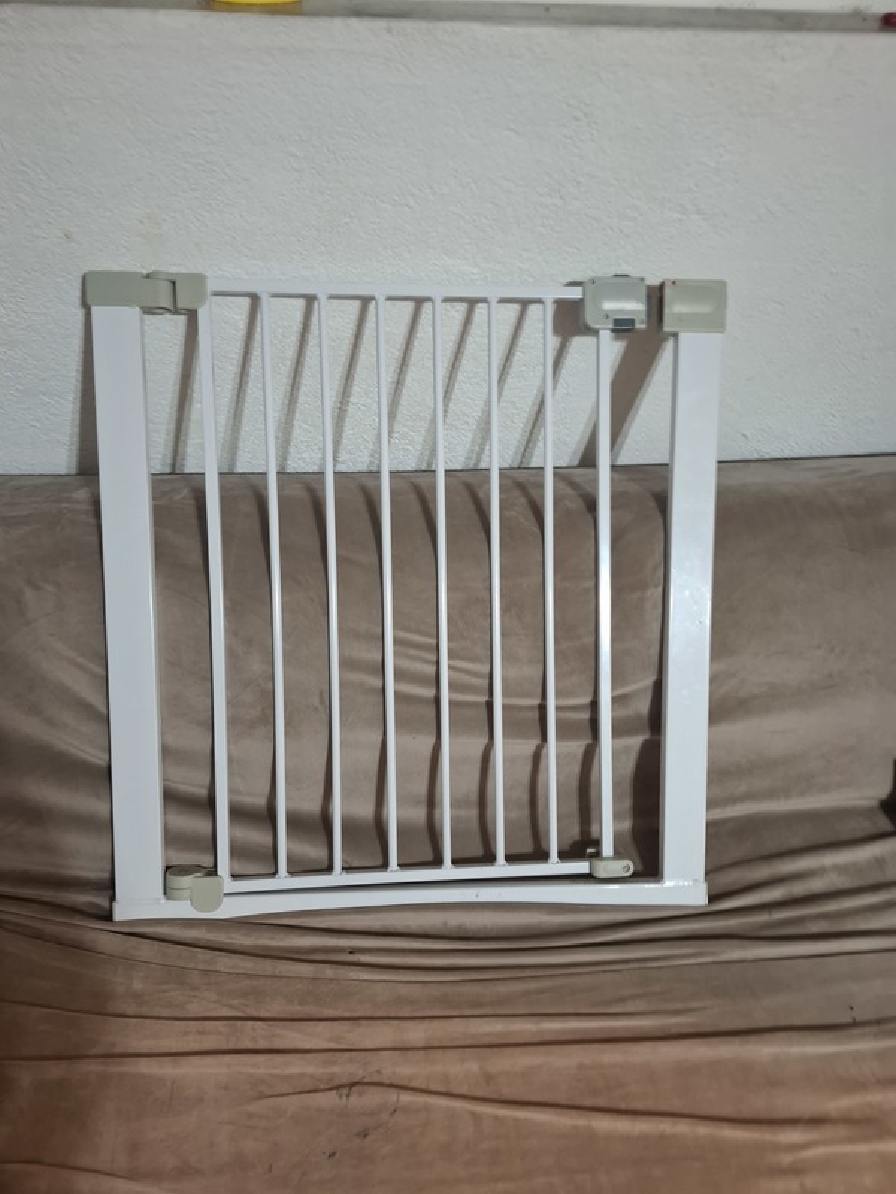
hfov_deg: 58.9
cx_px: 448
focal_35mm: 23
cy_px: 597
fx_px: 794
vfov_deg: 73.9
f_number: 1.8
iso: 320
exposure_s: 1/25
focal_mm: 5.54
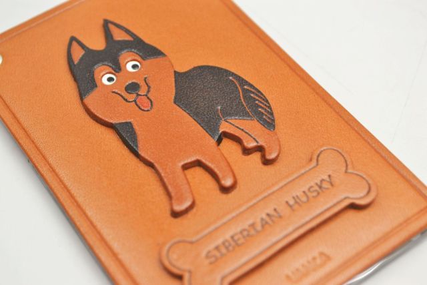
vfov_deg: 20.2
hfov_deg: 29.9
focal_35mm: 68
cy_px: 142
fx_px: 801
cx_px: 214
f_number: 7.1
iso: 400
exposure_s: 1/60
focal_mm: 45
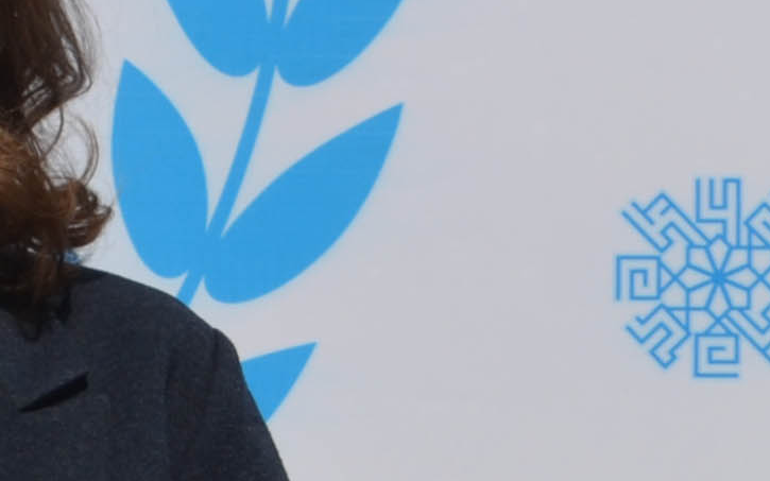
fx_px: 8561
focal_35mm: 408
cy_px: 423
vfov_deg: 3.2
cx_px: 960
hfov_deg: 5.1
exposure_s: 1/400
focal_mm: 42
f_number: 10
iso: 100
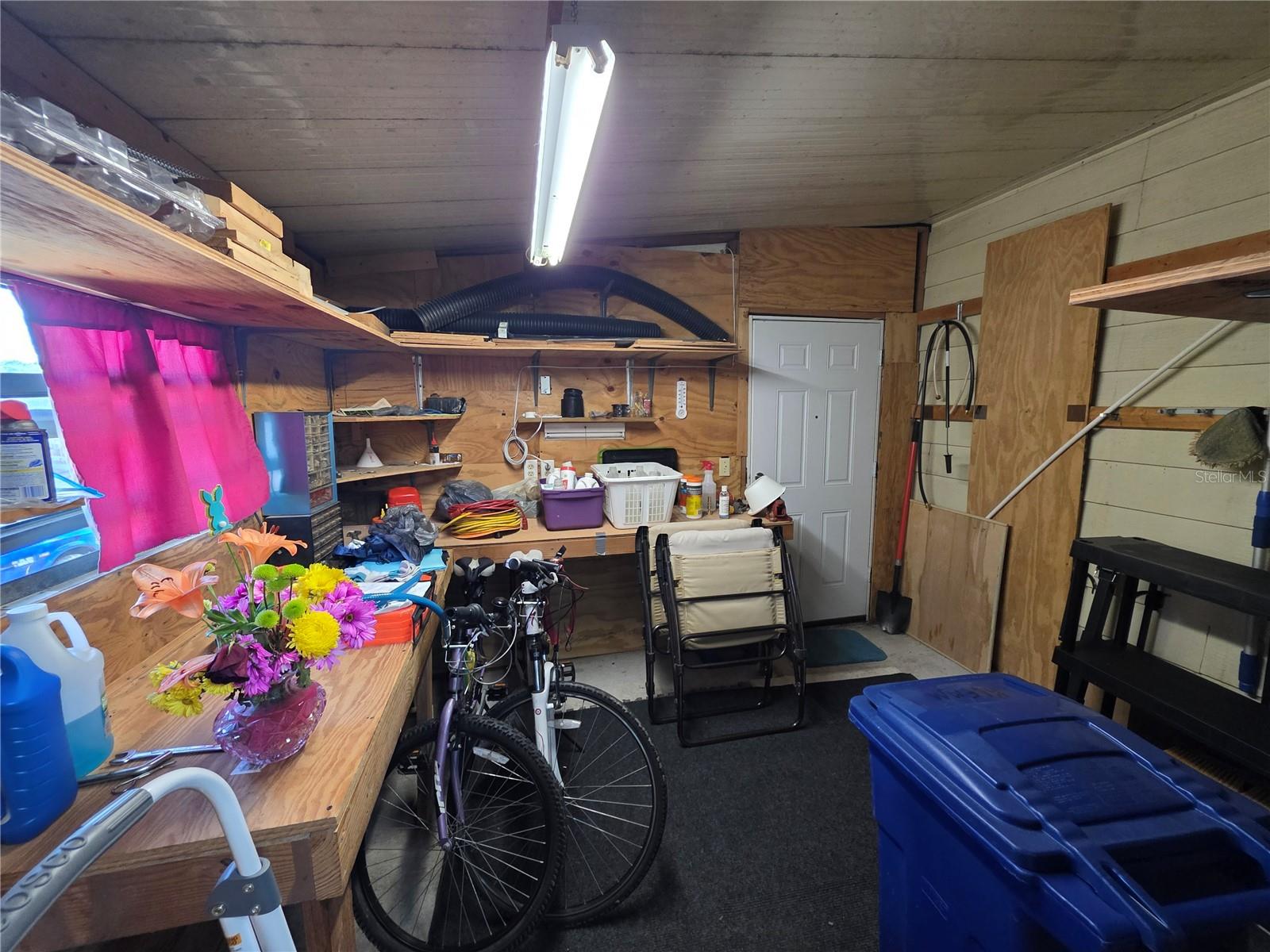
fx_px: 477
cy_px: 476
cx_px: 635
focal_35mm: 13
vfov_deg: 89.9
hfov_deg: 106.2
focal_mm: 2.2
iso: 500
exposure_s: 1/60
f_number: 1.9
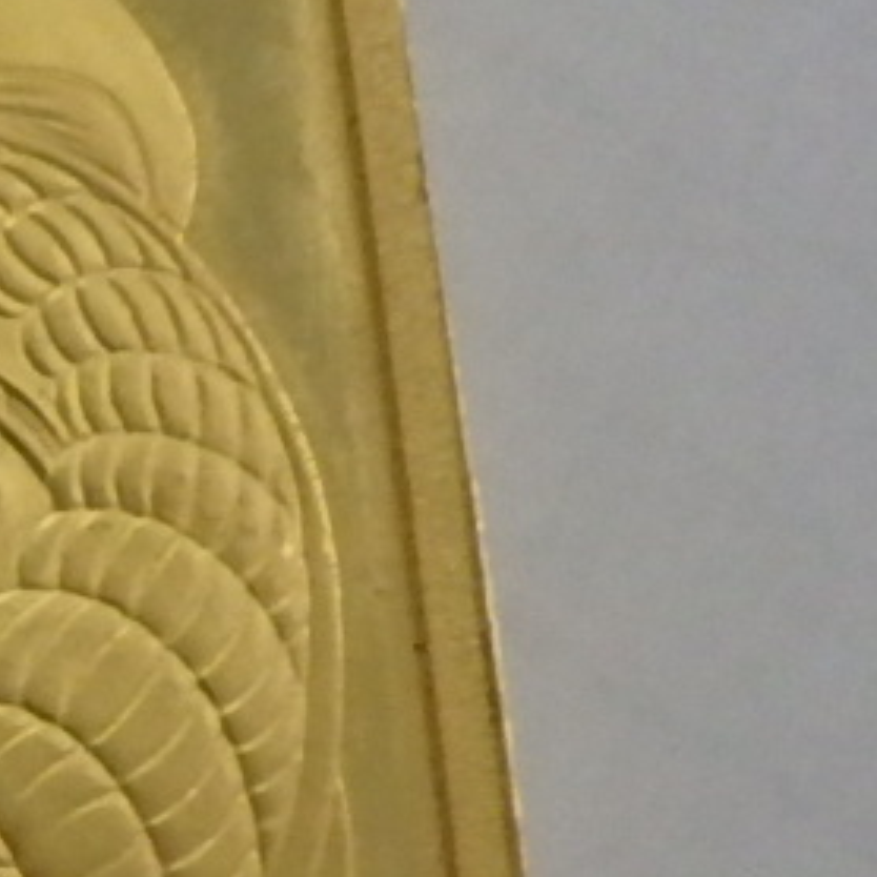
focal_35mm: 128
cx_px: -2145
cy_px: 789
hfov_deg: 9.2
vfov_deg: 13.5
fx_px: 3669
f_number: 3.5
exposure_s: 1/60
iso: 200
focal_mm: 3.7
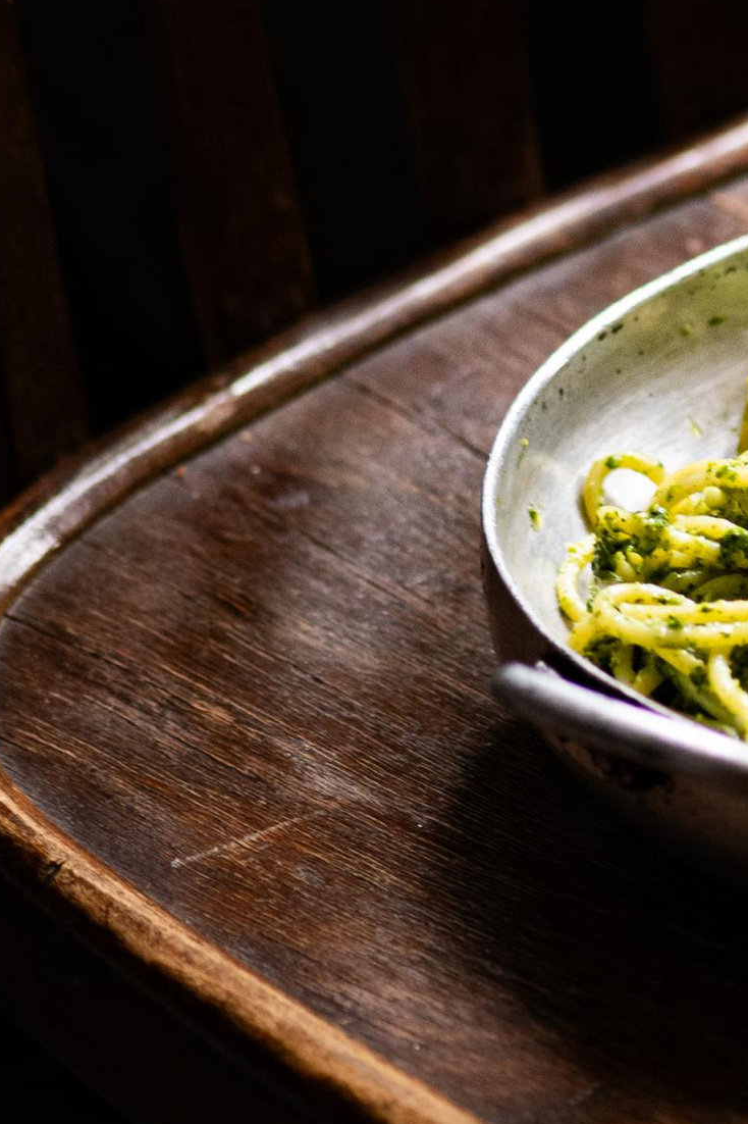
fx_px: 11413
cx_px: 1230
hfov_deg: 3.7
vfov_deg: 5.6
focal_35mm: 366
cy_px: 126
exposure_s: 1/60
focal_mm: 105
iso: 500
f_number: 4
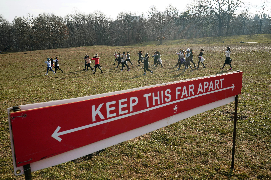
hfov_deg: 61.9
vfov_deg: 43.6
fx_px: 226
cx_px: 136
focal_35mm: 30
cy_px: 90
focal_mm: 30
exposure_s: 1/400
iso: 400
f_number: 10
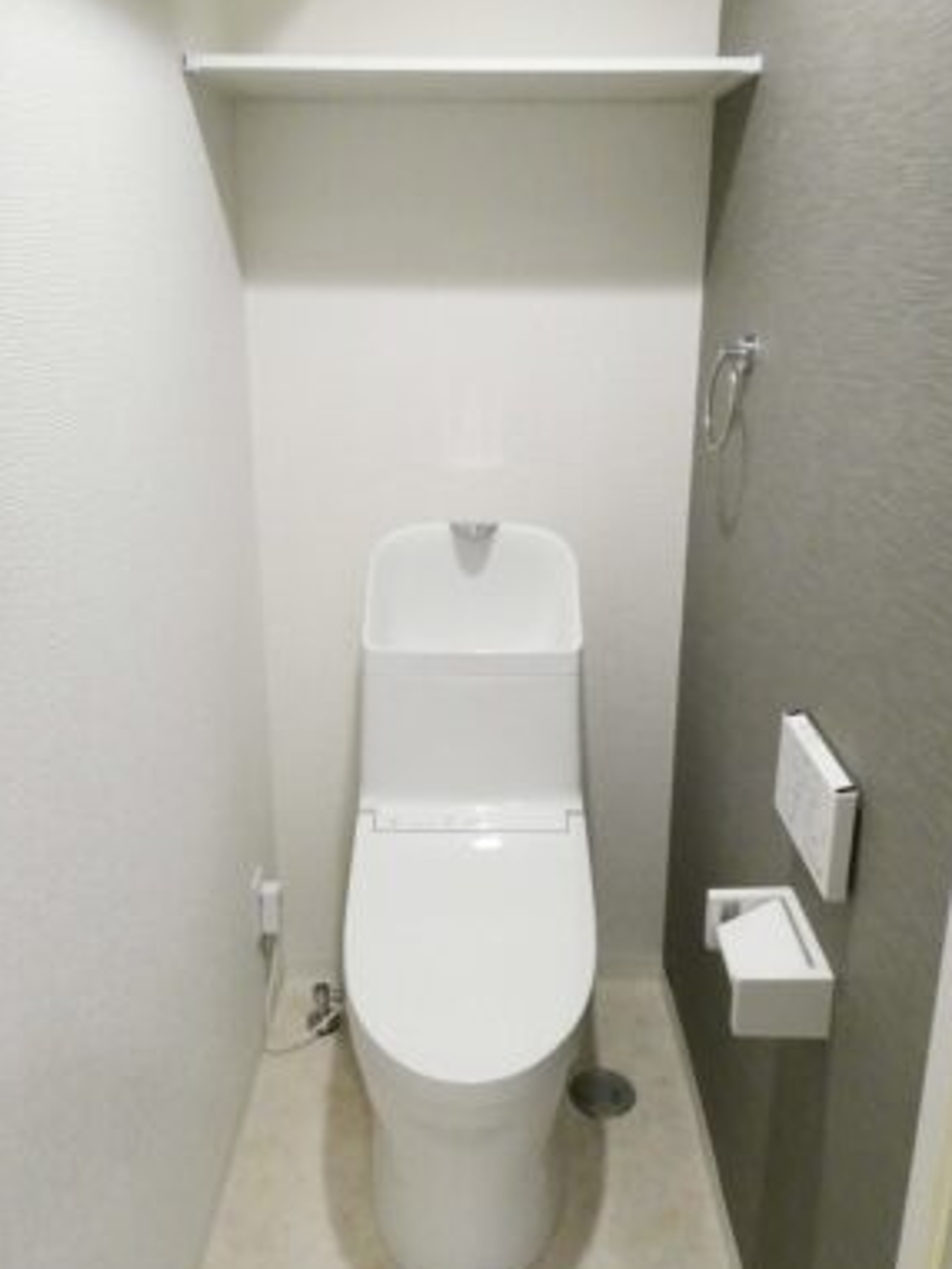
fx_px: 1063
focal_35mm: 29
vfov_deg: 61.6
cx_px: 491
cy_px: 590
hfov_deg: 48.2
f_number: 3.3
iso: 640
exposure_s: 1/60
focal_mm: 4.3
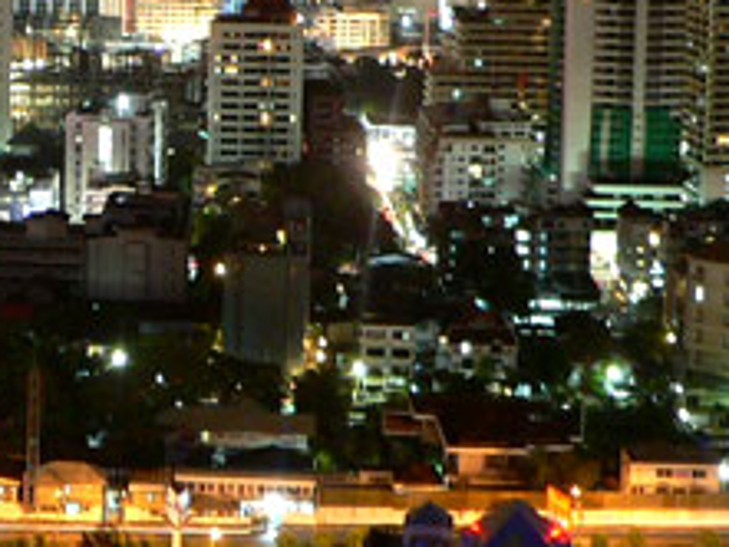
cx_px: -33
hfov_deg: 19.9
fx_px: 2002
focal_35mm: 95
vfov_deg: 15.5
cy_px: 115
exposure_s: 8
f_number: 2.8
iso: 100
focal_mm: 4.6
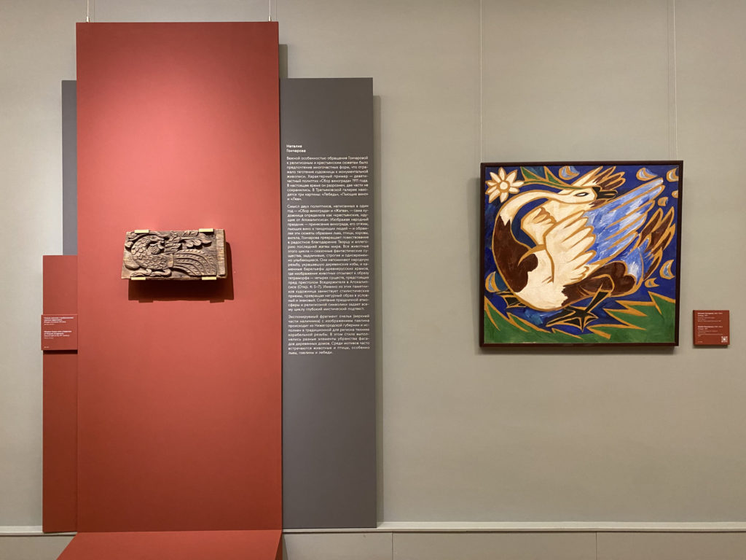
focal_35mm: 26
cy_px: 280
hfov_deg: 67.3
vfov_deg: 53.1
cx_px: 373
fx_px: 560
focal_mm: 4.25
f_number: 1.8
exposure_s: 1/56
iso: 320
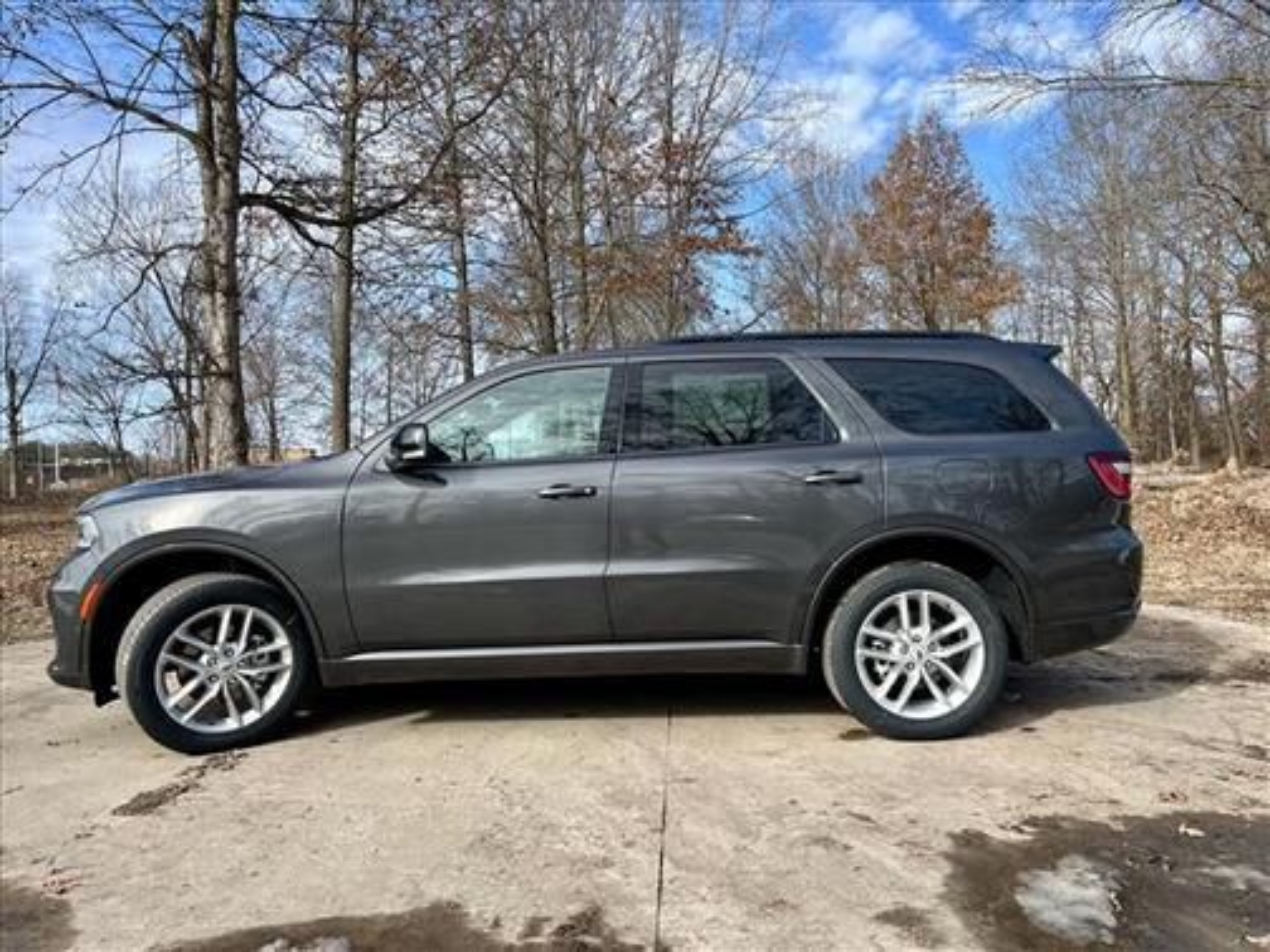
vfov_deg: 53.1
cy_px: 476
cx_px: 635
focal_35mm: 26
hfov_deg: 67.3
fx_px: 954
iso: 50
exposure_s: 1/1695
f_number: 1.6
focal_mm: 5.1
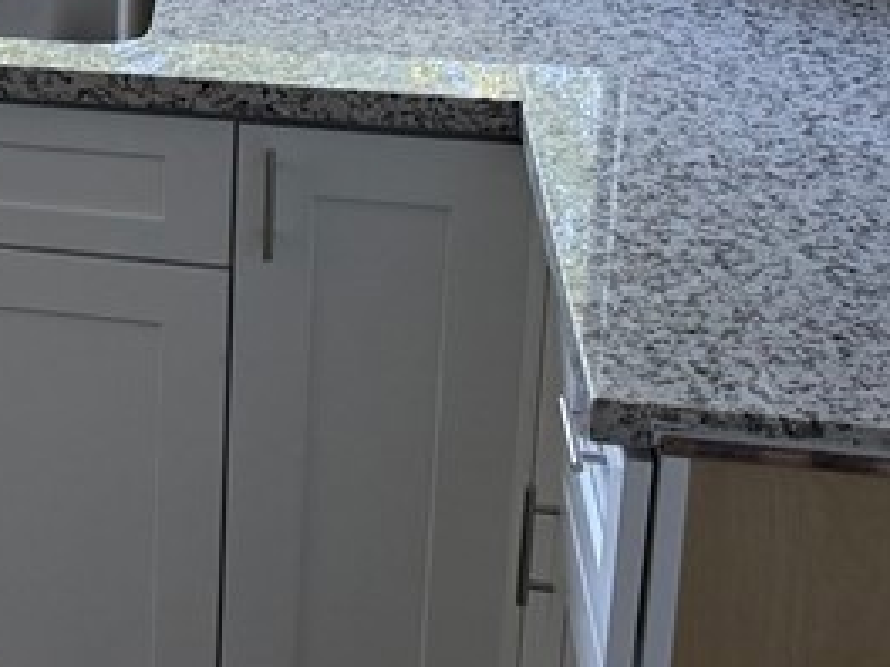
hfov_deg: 19.0
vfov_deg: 15.4
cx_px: -374
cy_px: -108
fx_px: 2391
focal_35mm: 93
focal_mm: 6.76
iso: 125
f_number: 1.78
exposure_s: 1/241
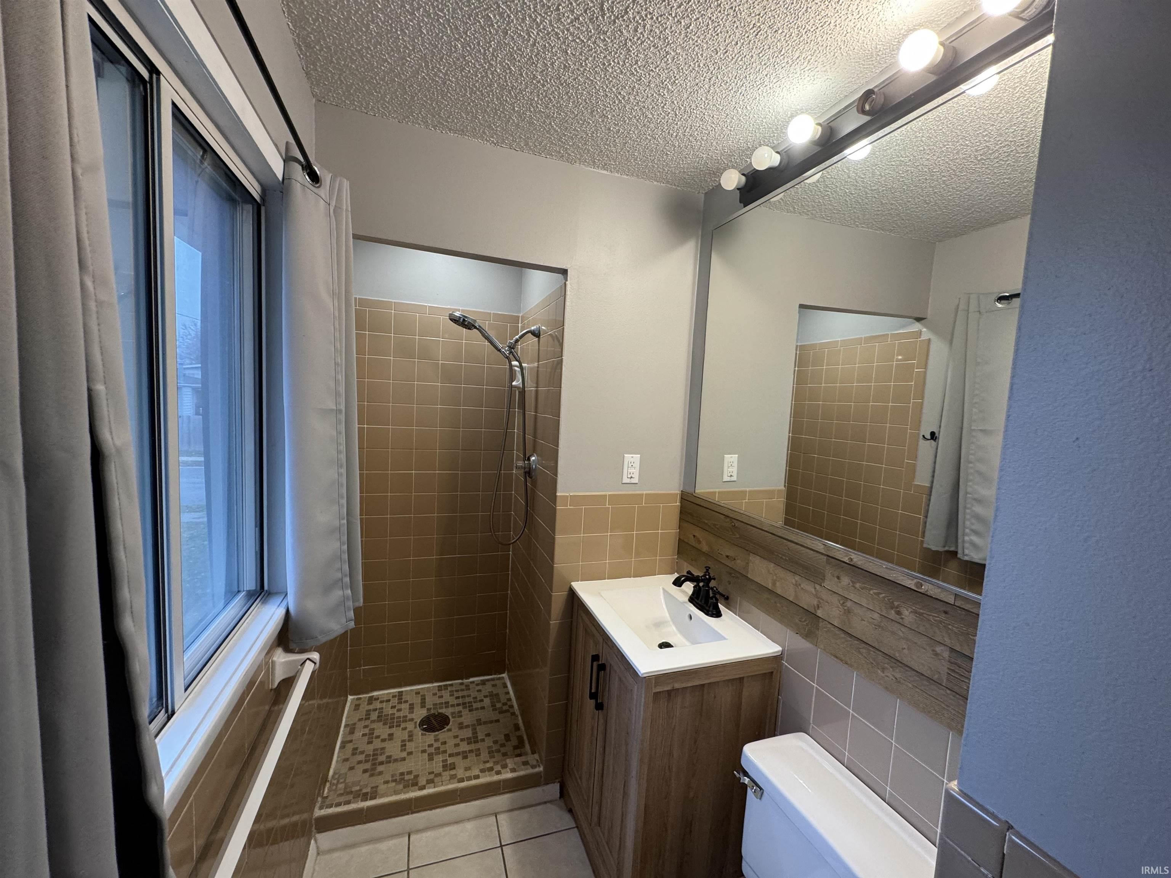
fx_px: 474
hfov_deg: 102.1
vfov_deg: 85.7
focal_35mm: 14
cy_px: 439
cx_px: 586
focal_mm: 2.22
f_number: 2.2
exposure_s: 1/120
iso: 160
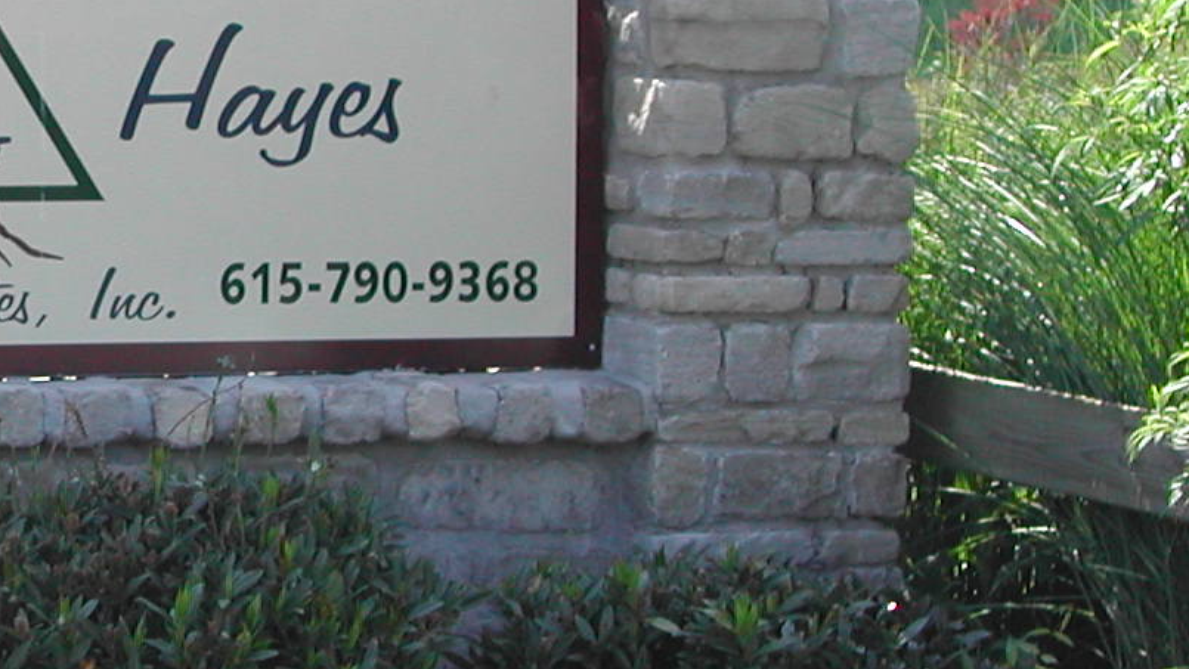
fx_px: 4982
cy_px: 162
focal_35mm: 158
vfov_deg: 7.7
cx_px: -193
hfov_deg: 13.3
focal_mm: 12.2
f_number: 3.4
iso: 100
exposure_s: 1/330
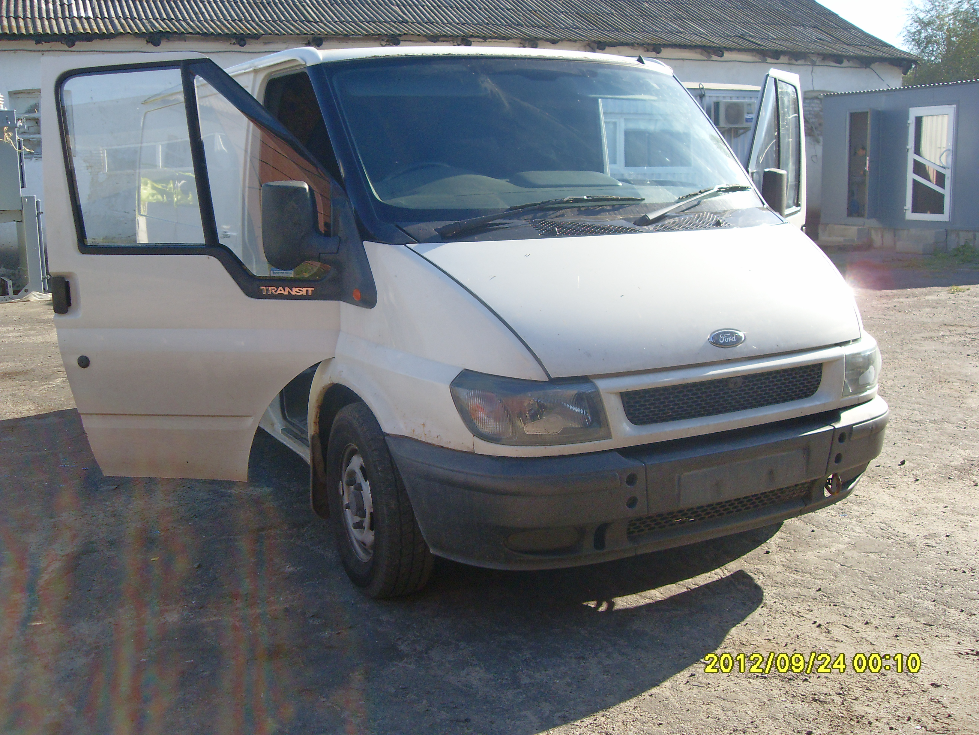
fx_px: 1046
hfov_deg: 50.1
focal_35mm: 37
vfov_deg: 38.7
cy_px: 368
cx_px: 490
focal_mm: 6.3
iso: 80
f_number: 7
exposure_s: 1/125
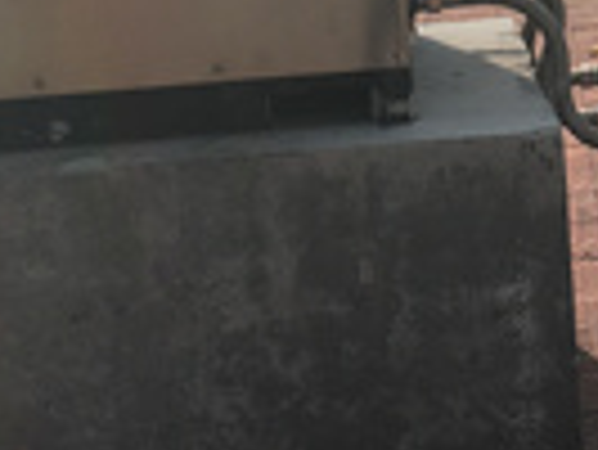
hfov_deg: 14.4
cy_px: -225
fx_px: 2265
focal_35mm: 131
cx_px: 764
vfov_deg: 10.9
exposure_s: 1/3497
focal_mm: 4.15
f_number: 2.2
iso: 25
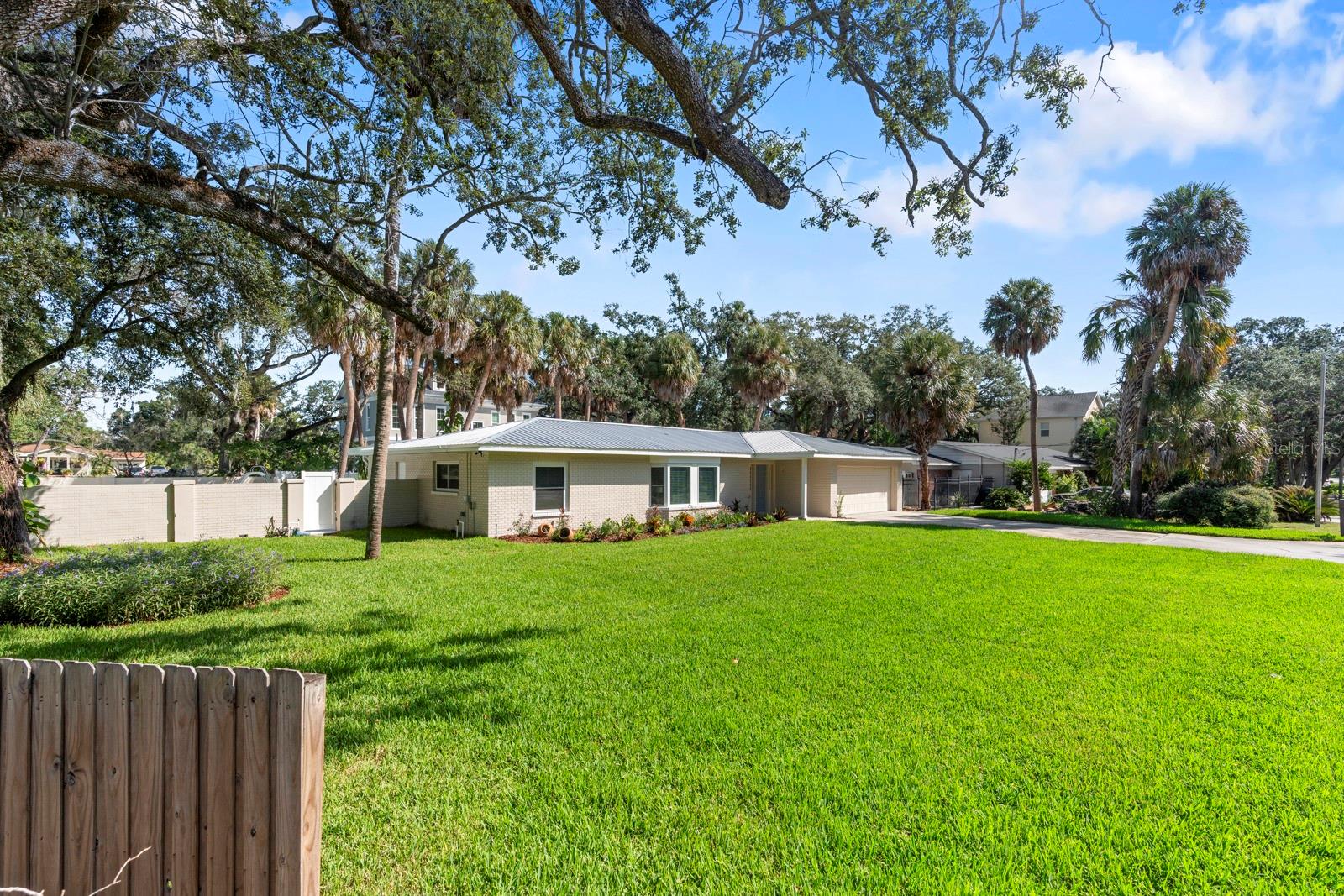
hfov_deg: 96.7
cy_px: 448
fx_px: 597
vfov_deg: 73.8
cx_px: 672
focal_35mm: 16
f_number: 8
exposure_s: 1/500
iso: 250
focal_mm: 16
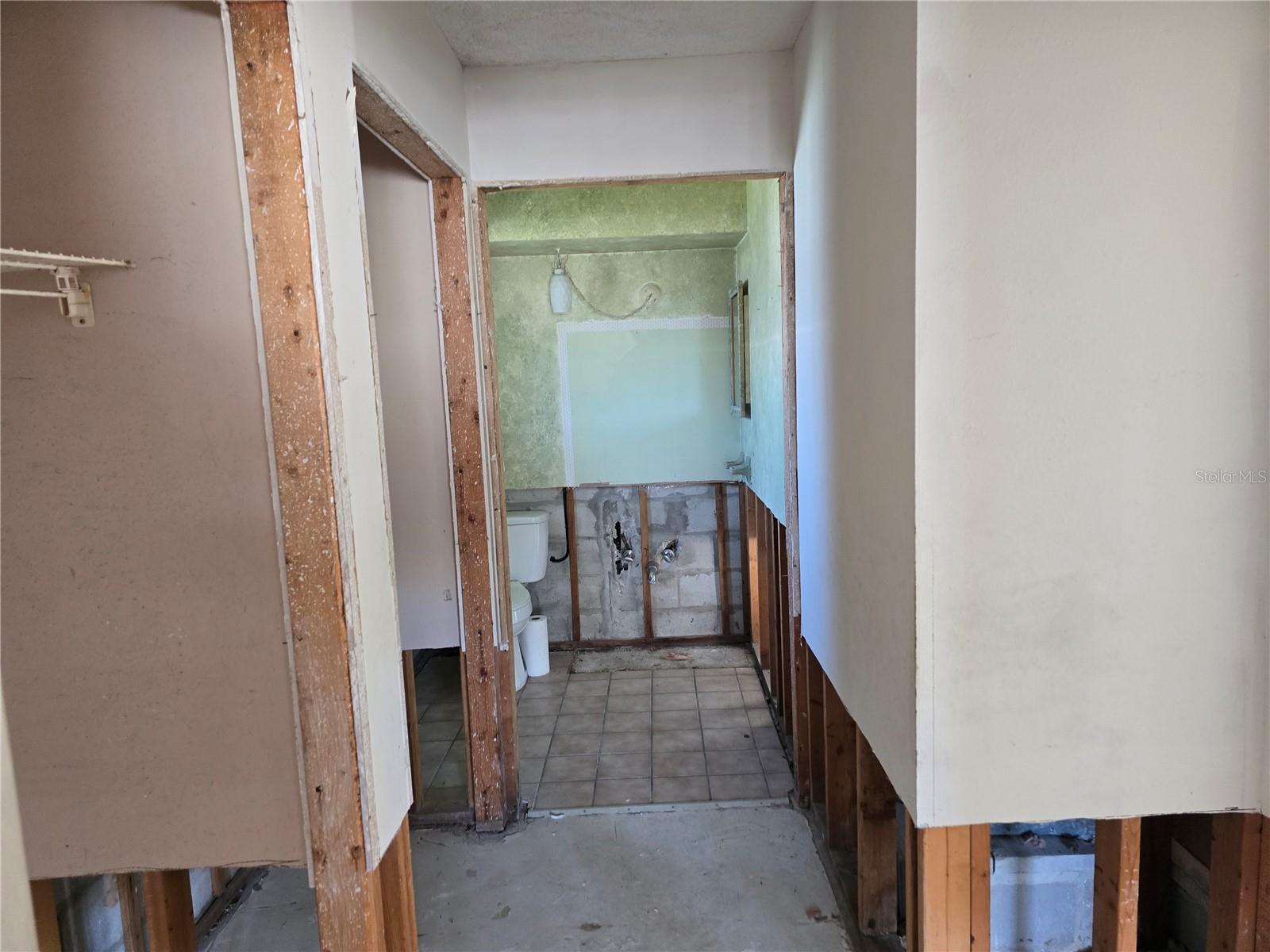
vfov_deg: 58.9
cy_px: 476
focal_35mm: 23
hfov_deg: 73.9
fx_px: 844
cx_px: 635
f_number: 1.7
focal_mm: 6.3
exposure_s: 1/60
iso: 640
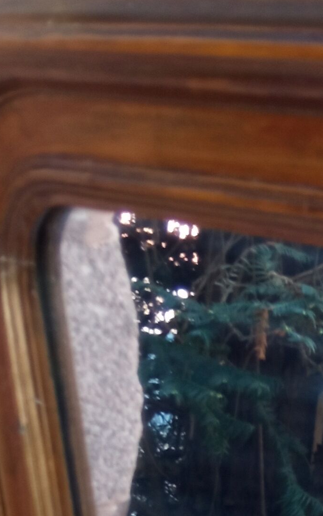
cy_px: 731
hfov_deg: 11.3
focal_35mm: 109
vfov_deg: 17.5
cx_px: 550
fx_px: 1534
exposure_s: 1/33.3
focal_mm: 3.79
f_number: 2.2
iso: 176
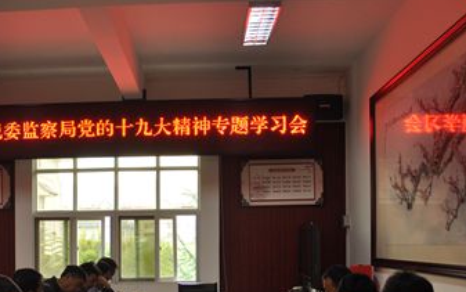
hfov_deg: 40.6
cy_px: 253
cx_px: 163
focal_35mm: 49
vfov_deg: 25.7
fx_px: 623
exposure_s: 1/60
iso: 400
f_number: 3.8
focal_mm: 18
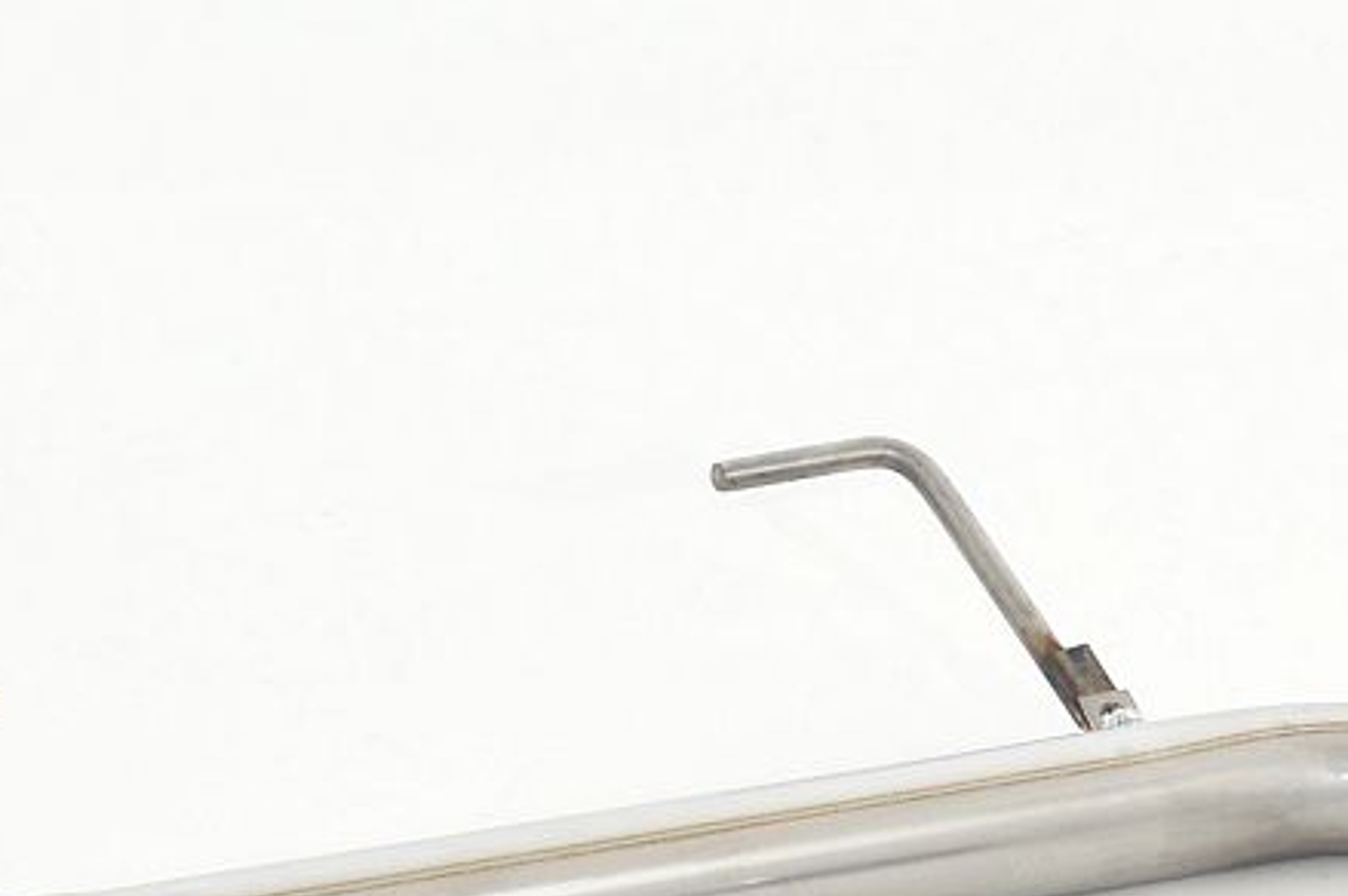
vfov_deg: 6.3
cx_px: 494
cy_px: 1809
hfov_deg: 9.8
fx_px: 7857
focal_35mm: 210
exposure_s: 1/200
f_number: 10
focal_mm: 32
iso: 200
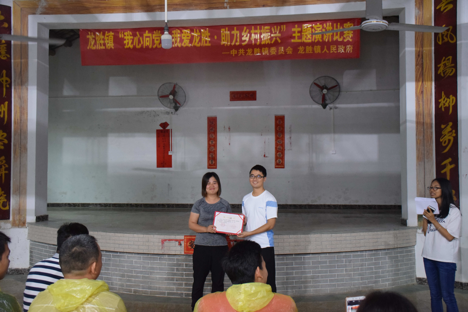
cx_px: 234
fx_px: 468
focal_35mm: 36
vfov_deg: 36.9
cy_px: 156
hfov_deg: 53.1
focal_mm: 24
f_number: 3.8
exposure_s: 1/100
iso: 3200
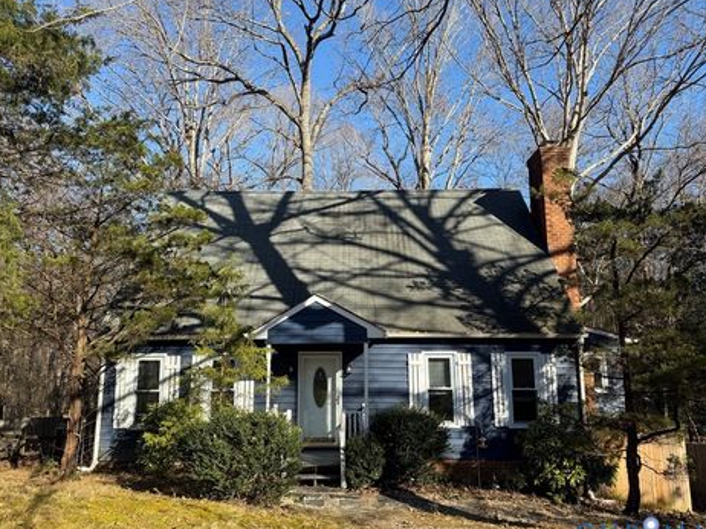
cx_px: 345
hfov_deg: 67.3
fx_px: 530
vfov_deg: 53.0
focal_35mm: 26
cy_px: 268
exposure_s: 1/2169
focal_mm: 6.76
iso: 80
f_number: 1.78
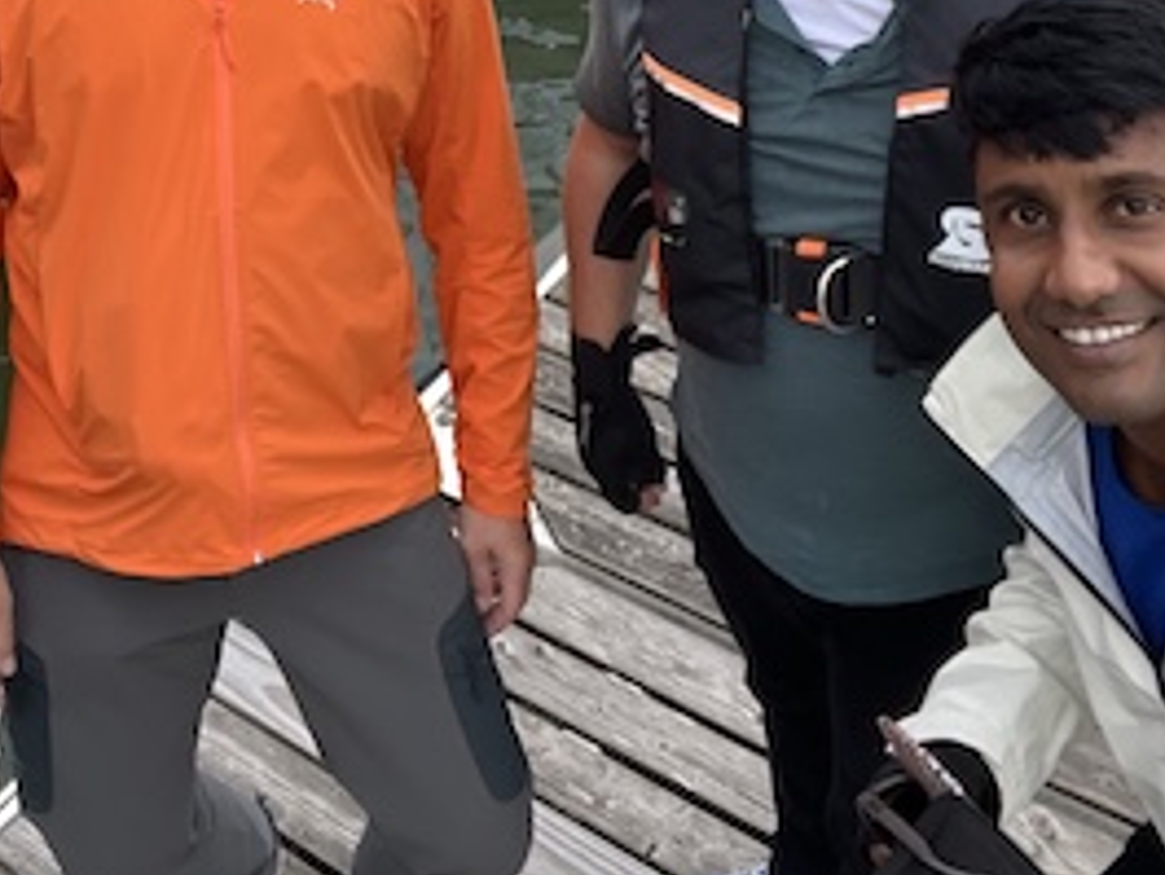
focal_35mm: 52
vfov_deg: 26.3
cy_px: -44
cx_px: 308
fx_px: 1751
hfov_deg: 36.1
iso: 32
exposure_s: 1/122
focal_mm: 2.71
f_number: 2.2
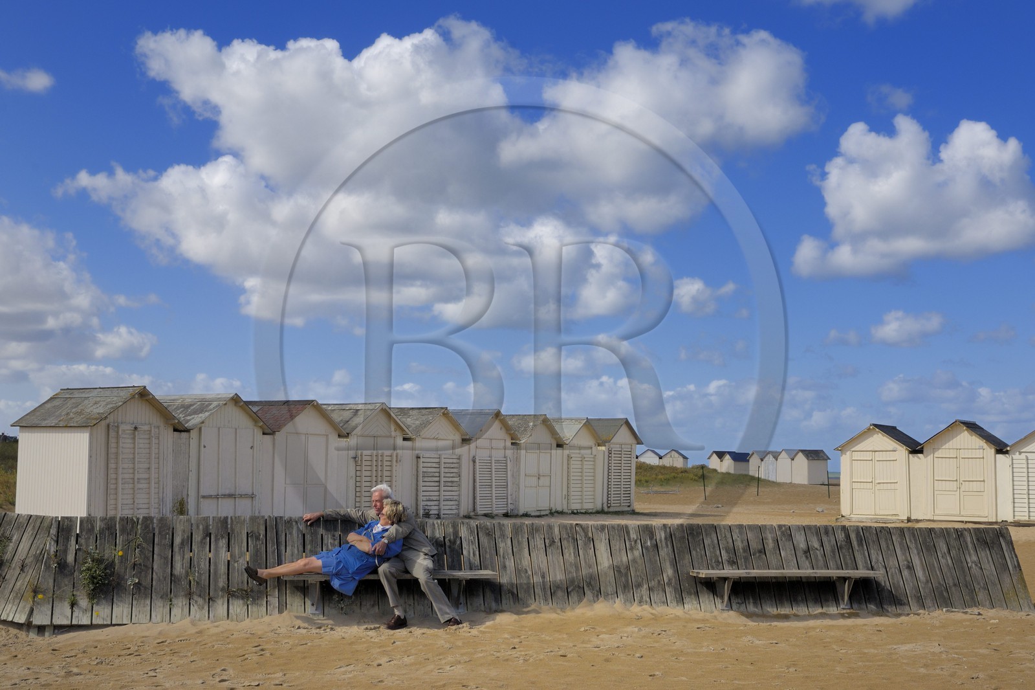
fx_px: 1207
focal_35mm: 42
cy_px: 345
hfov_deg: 46.4
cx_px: 518
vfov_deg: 31.9
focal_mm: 28
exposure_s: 1/160
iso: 100
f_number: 11
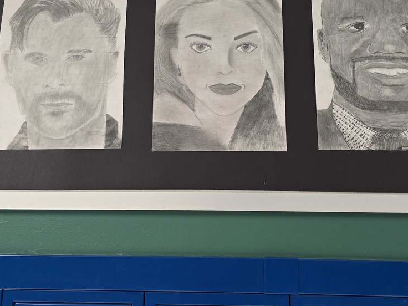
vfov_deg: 43.9
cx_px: 206
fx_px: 377
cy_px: 118
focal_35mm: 32
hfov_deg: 56.8
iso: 1000
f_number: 1.7
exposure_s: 1/120
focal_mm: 6.3
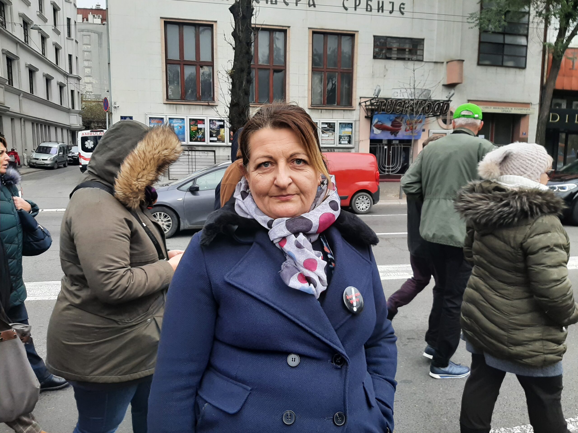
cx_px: 289
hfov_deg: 67.3
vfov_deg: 53.1
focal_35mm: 26
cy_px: 216
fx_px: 434
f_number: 1.7
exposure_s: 1/313
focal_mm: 3.93
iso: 40
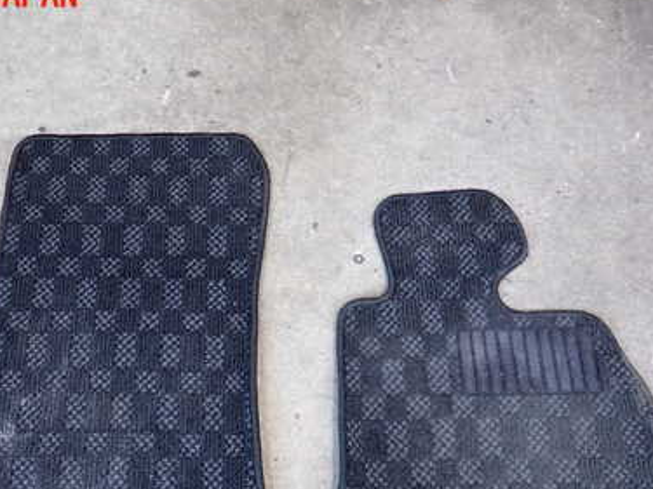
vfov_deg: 35.2
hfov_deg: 46.7
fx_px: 754
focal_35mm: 40
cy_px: 365
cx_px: 284
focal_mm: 4.5
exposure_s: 1/50
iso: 250
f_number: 2
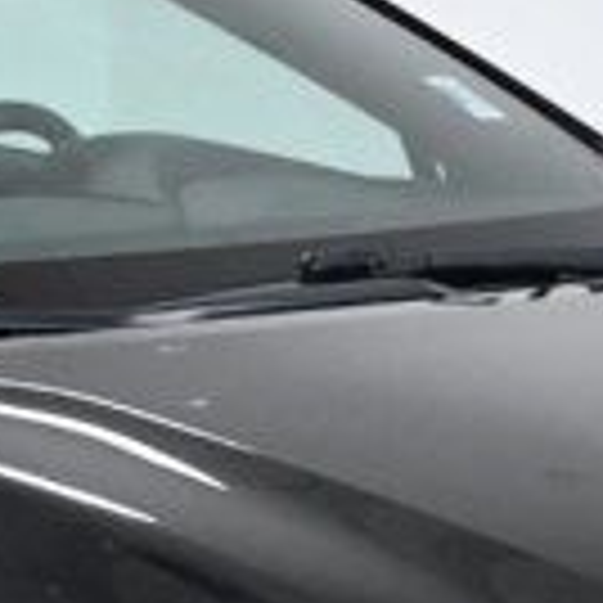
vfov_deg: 7.9
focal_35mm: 220
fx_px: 4336
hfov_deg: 7.9
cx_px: -104
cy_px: 554
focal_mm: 23
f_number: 10
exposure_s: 1/320
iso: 2500
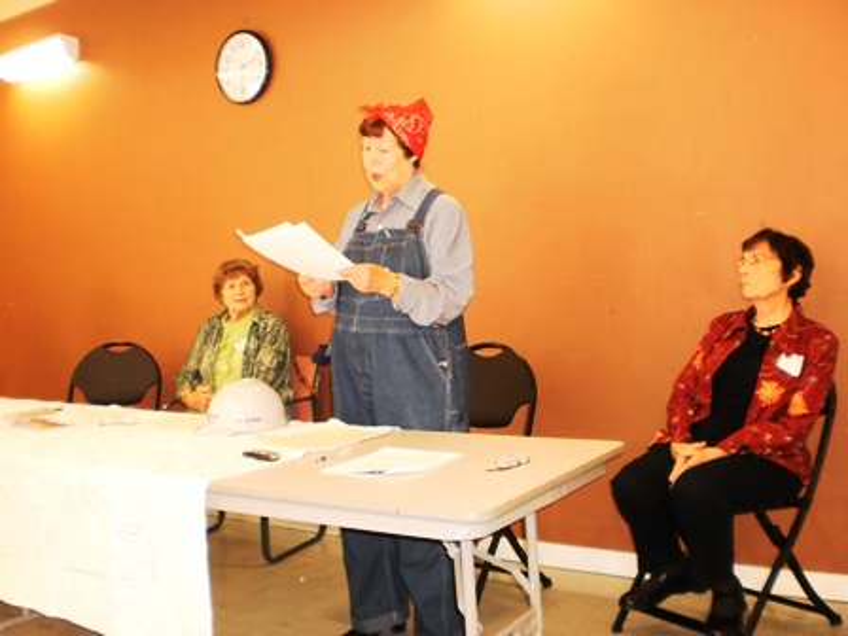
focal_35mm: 36
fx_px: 882
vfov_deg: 39.7
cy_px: 318
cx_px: 424
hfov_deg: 51.4
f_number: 3.1
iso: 320
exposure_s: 1/30
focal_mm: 6.3
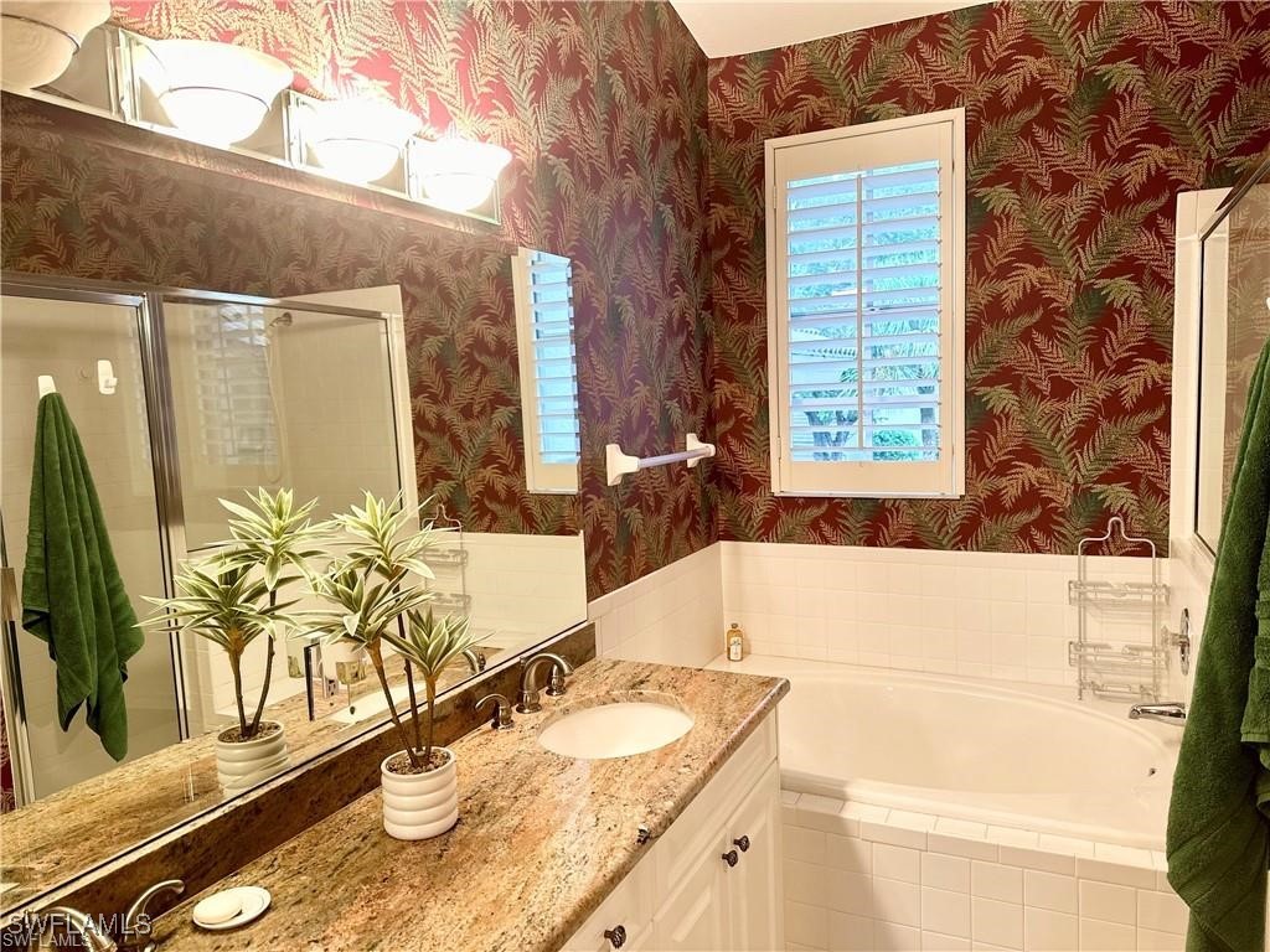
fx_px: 881
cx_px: 635
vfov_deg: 56.8
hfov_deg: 71.6
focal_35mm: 24
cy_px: 476
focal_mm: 6.86
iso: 160
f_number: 1.78
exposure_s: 1/60
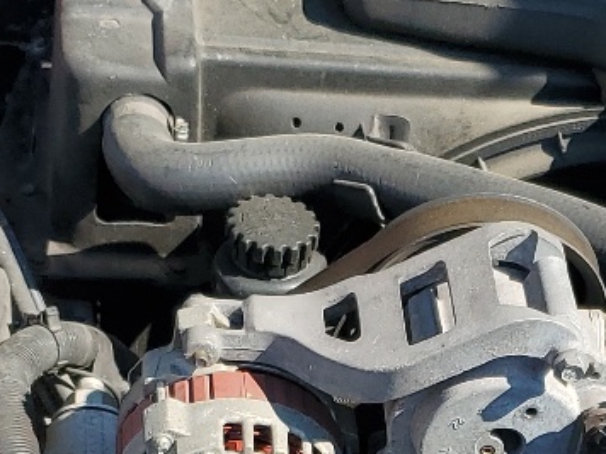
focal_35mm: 117
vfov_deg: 12.1
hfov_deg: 16.6
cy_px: 651
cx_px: 528
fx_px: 2048
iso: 50
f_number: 1.5
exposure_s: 1/1667
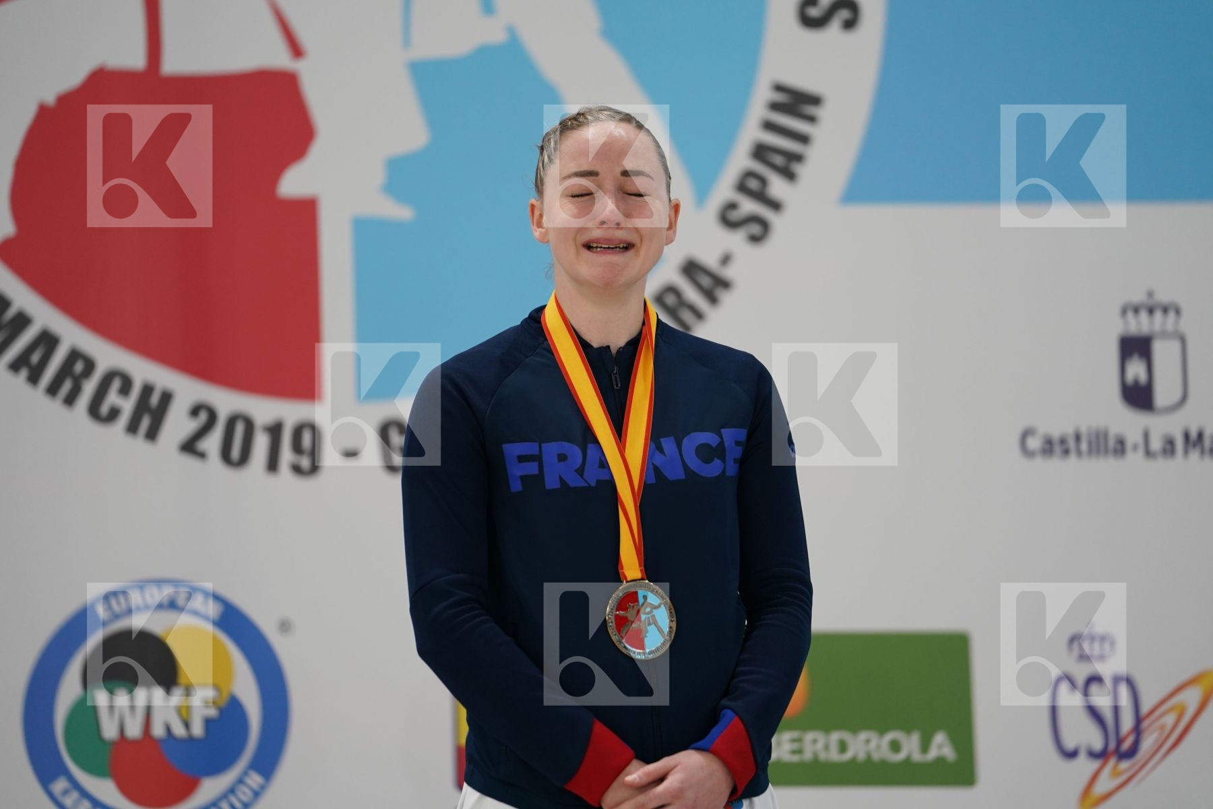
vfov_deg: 6.9
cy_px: 404
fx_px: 6738
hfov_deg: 10.3
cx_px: 606
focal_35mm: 200
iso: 800
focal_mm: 200
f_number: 2.8
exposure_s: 1/250
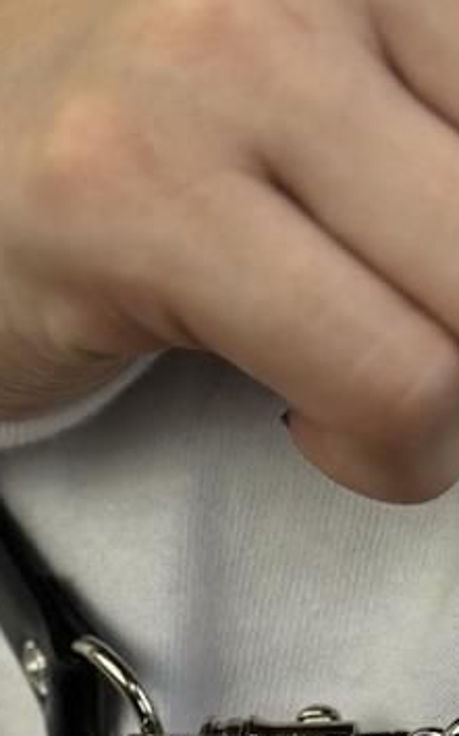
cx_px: 602
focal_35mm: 230
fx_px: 4607
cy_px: 366
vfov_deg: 9.1
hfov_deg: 5.7
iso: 80
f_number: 1.78
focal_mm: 6.86
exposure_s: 1/489
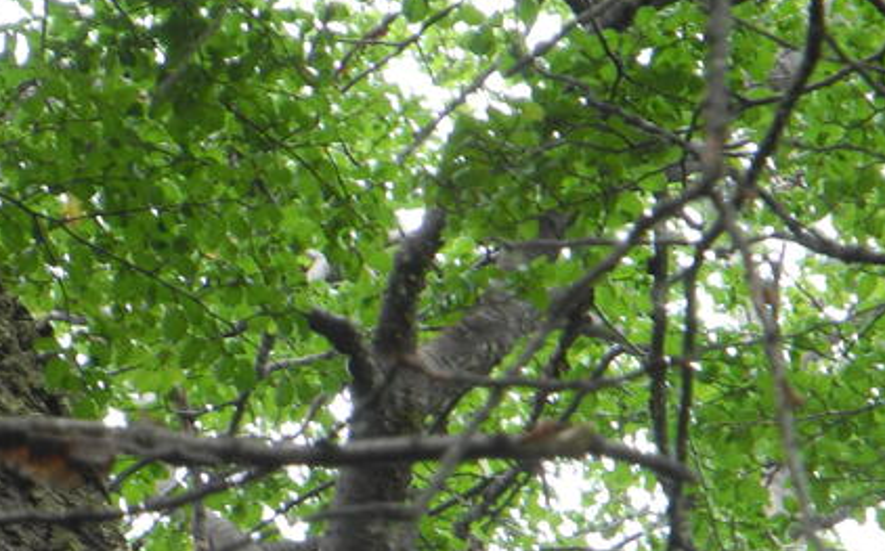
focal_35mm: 515
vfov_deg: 2.5
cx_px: 153
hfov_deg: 4.1
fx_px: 12411
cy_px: 656
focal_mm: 42.6
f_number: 5.6
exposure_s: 1/40
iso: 100
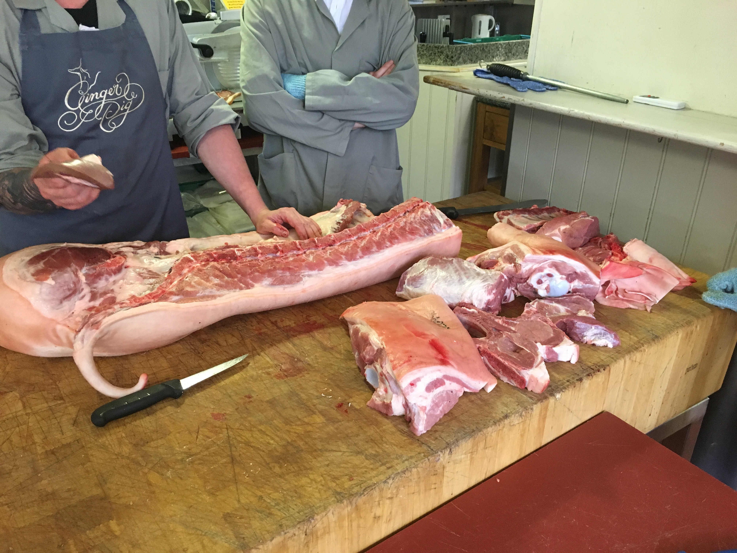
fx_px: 617
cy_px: 276
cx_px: 368
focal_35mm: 29
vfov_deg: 48.2
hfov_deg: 61.7
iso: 200
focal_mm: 4.15
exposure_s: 1/33
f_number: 2.2
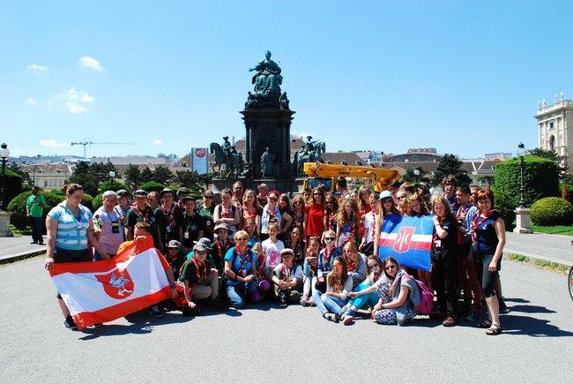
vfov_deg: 43.7
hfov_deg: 61.9
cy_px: 192
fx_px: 478
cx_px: 286
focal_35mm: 30
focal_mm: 20
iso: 400
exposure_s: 1/400
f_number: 10
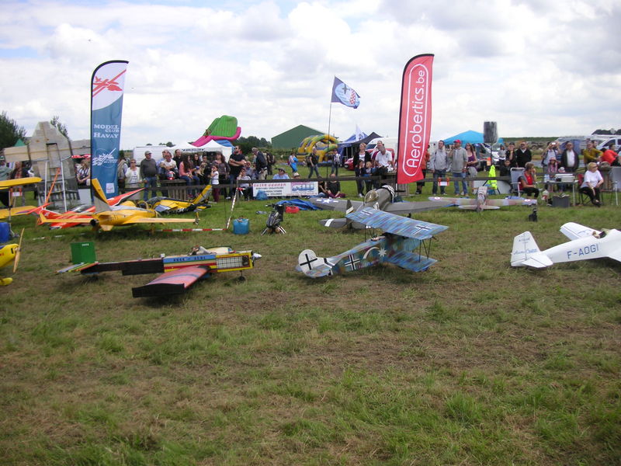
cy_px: 233
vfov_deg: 38.7
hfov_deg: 50.1
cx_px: 310
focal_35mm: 37
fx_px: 664
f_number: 2.8
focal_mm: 6.1
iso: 50
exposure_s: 1/750
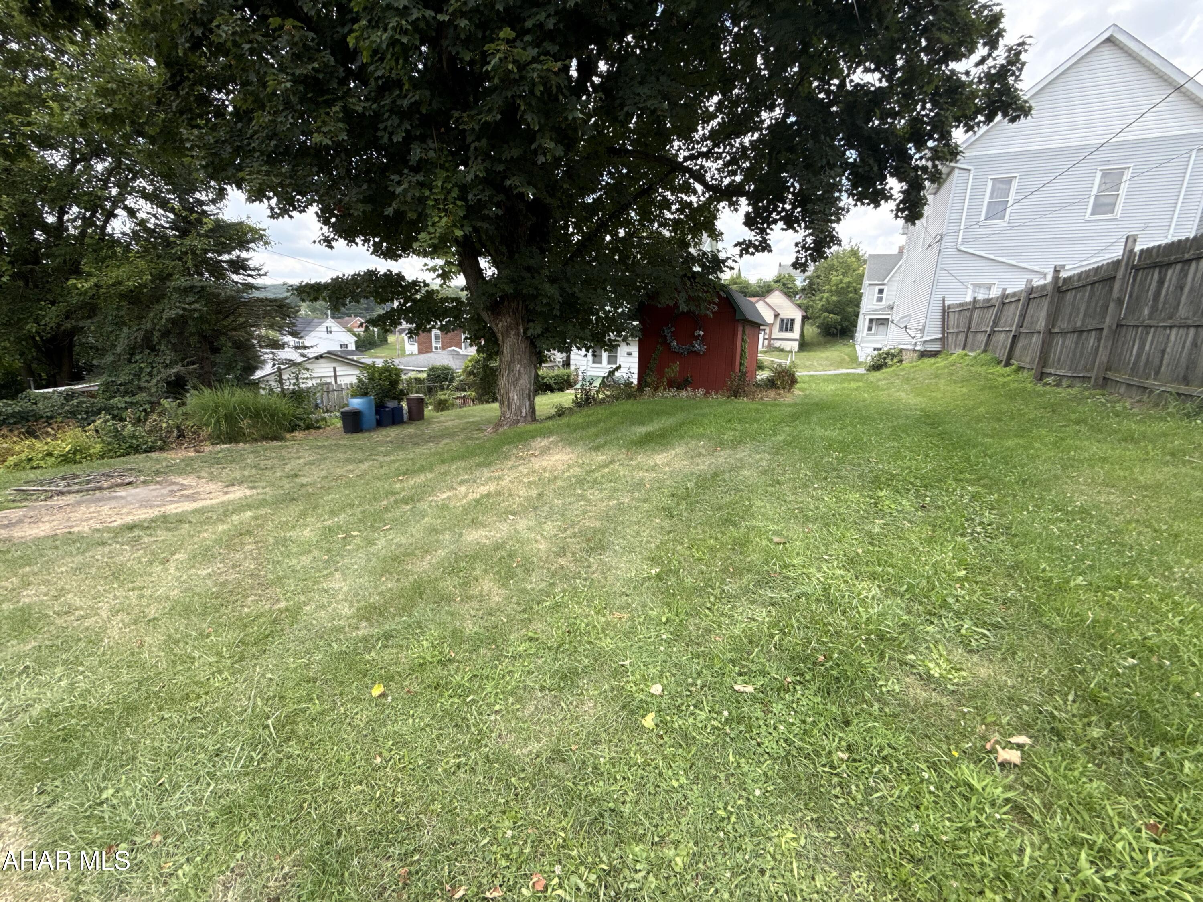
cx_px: 602
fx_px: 487
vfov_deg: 85.7
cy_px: 451
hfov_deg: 102.1
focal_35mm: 14
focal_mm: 2.22
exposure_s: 1/518
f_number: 2.2
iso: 64
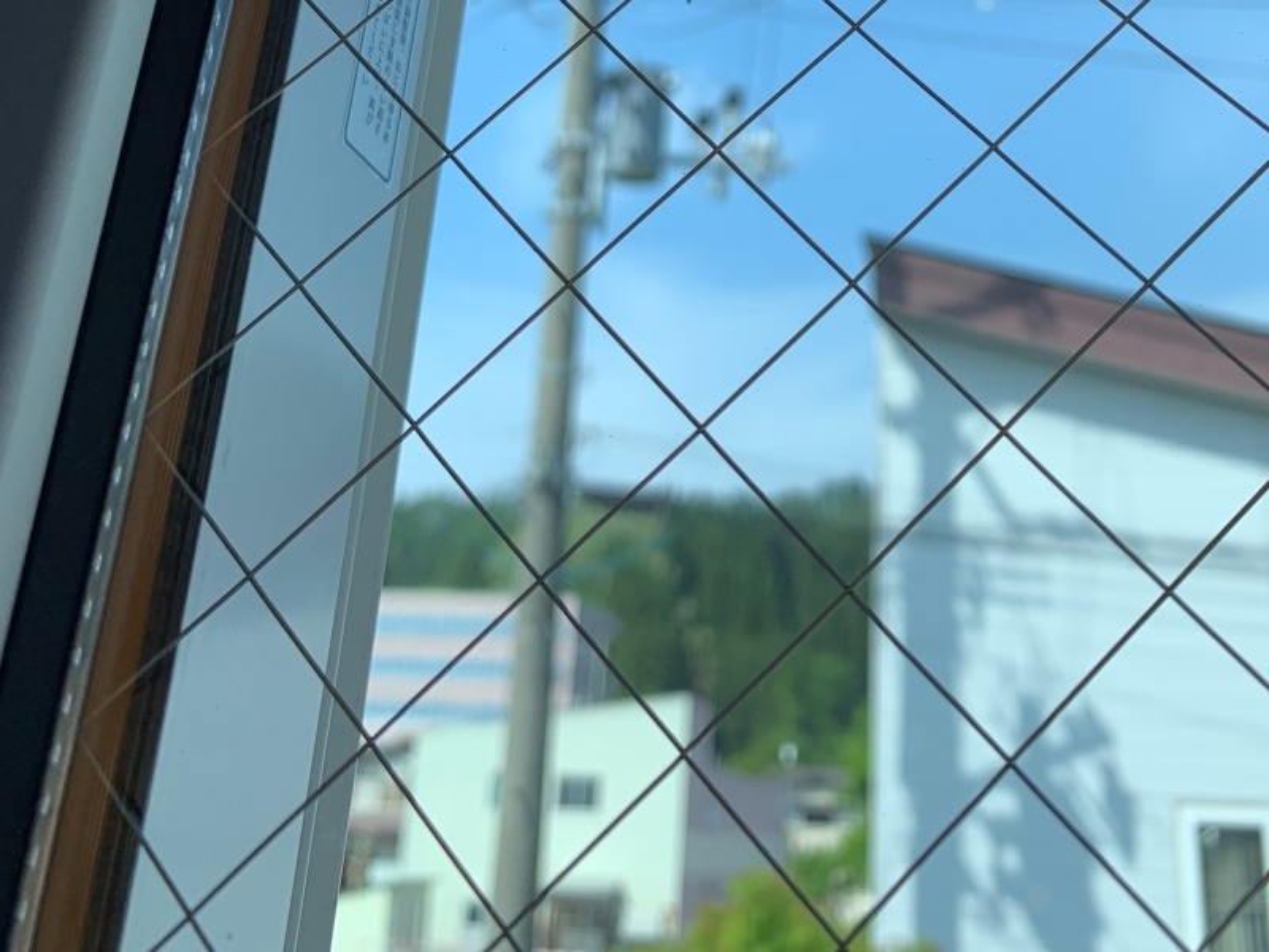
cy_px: 476
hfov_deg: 67.3
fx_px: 953
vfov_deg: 53.1
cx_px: 634
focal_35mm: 26
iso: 25
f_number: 1.8
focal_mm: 4.2
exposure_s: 1/1163
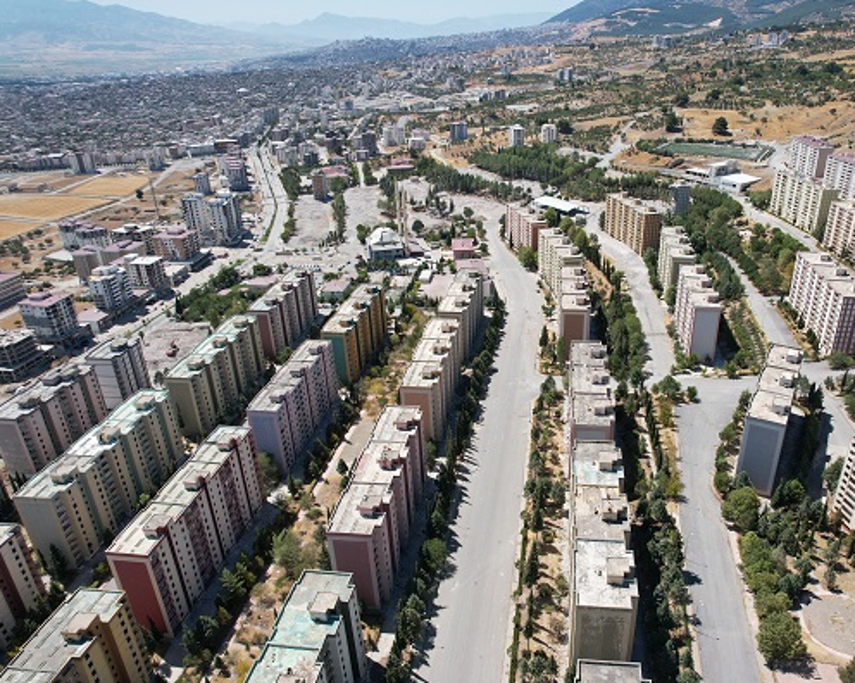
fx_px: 632
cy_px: 343
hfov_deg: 67.6
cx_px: 505
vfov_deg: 56.7
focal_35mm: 25
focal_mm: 8.38
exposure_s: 1/640
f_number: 2.8
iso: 130
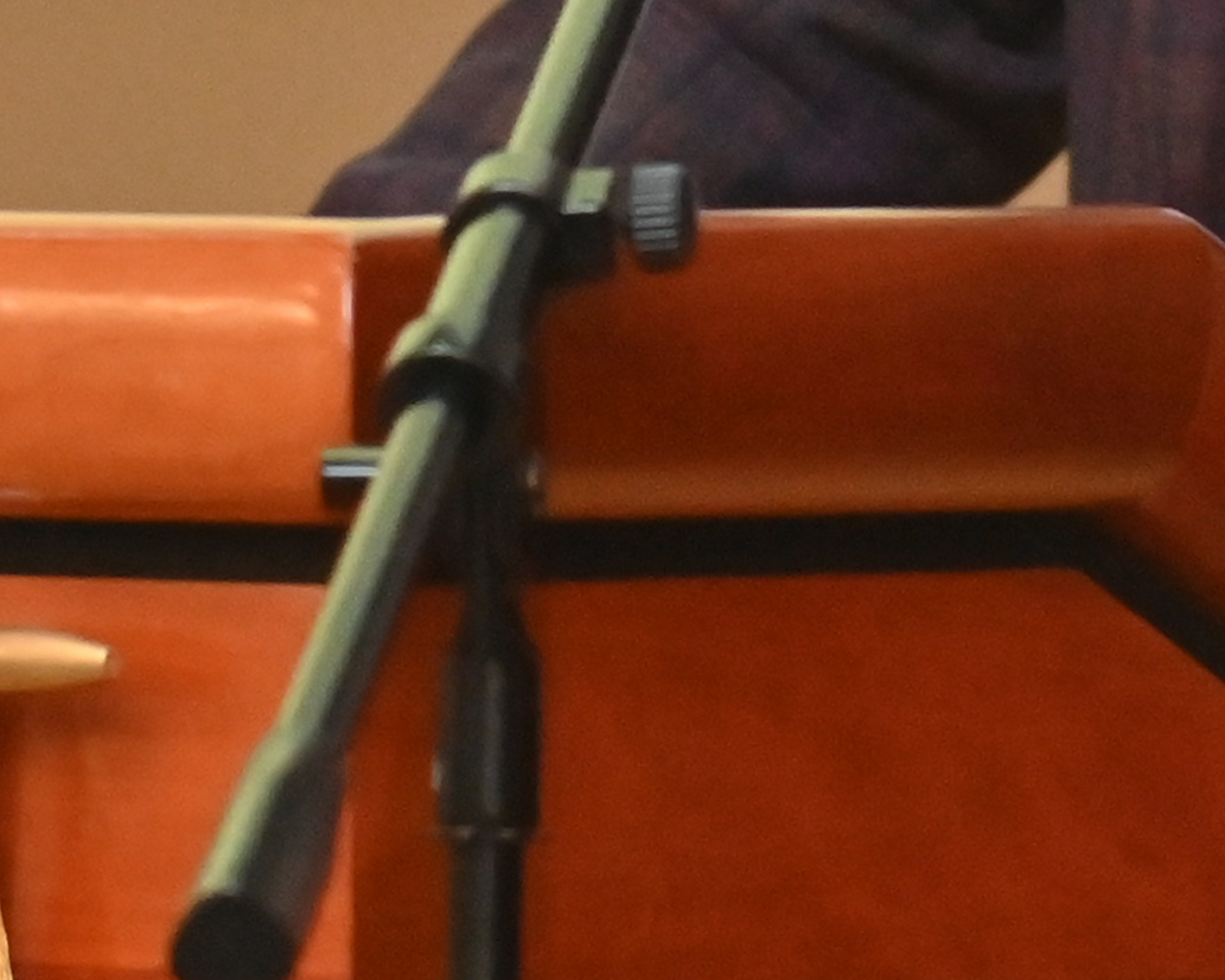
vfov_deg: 2.0
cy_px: -747
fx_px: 27875
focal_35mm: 769
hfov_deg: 2.5
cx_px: 656
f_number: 4
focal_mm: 140
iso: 2500
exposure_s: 1/200
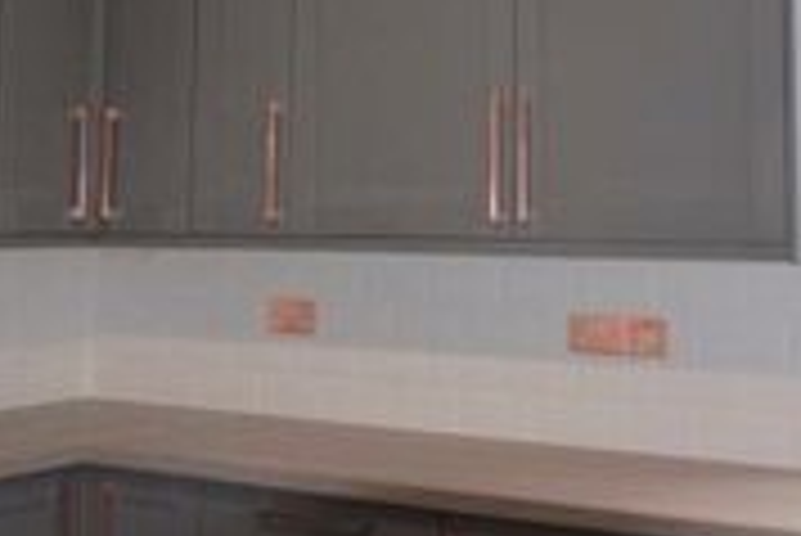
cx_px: 486
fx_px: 1314
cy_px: 92
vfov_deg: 22.7
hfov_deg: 33.8
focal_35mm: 59
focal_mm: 10
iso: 280
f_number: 5.6
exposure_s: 1/125
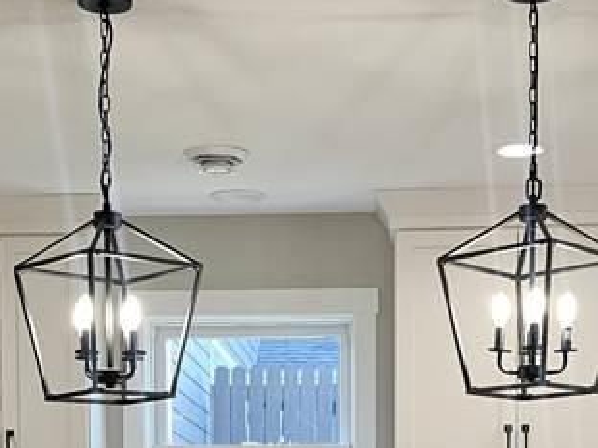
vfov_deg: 14.7
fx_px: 1640
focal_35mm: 95
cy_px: 612
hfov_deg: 20.7
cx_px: 322
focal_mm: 6.3
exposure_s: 1/120
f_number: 1.7
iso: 100
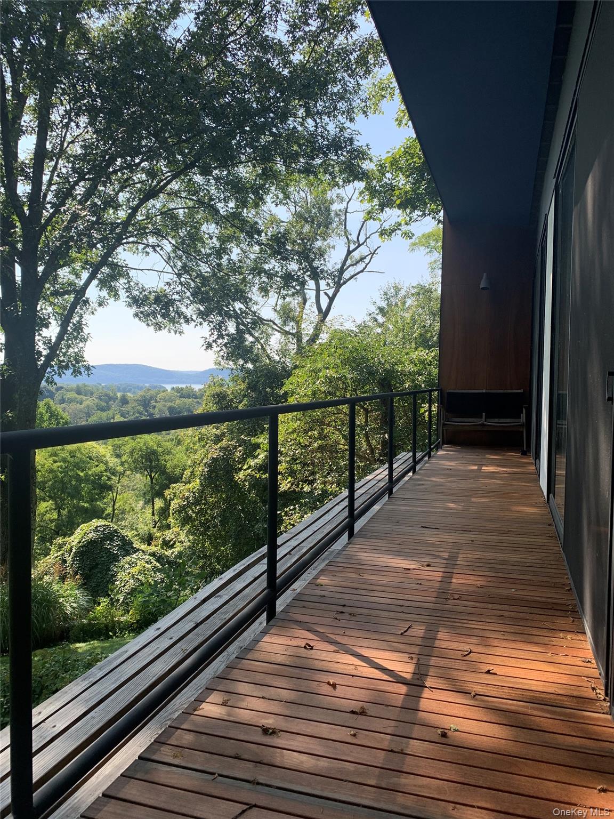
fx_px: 615
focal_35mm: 26
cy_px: 410
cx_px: 307
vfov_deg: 67.3
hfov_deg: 53.1
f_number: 1.8
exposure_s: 1/627
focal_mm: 4.25
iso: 25
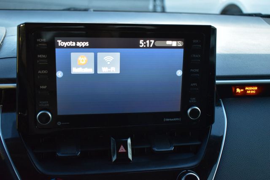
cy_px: 90
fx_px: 337
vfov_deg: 29.8
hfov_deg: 43.6
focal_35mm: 45
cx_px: 135
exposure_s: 1/15
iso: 1600
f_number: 4.2
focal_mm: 30
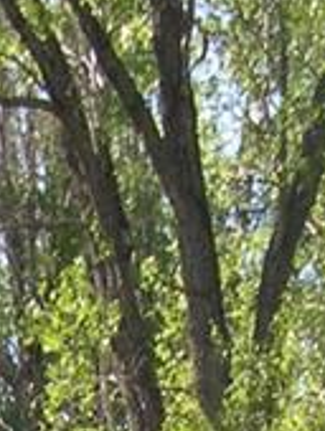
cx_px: -526
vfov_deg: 6.5
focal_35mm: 268
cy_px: 1453
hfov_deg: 5.3
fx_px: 3347
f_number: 2.8
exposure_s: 1/371
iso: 100
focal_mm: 8
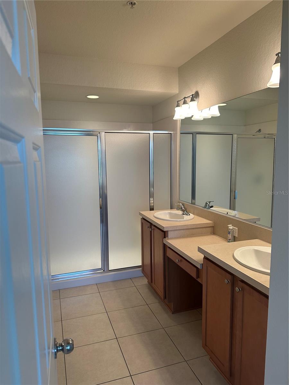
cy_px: 192
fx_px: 267
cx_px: 144
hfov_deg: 56.8
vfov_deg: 71.6
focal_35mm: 24
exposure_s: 1/120
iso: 125
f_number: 1.78
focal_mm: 6.86
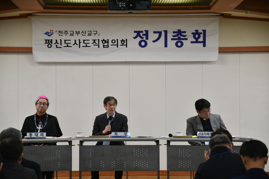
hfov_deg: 15.2
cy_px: 90
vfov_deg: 10.2
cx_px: 134
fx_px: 1009
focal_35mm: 135
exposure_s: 1/160
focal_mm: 90
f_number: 5.3
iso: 3600
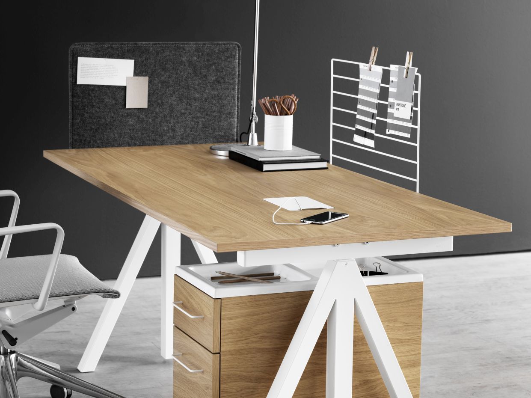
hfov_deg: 20.9
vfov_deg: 15.7
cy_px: 199
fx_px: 1442
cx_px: 266
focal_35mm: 94
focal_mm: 120
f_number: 11
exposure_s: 4
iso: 100
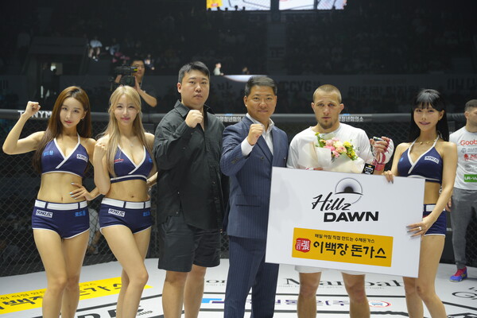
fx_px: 605
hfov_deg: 43.0
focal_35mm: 46
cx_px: 238
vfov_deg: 29.4
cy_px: 159
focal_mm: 45.7
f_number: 2.8
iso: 100
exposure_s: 1/200
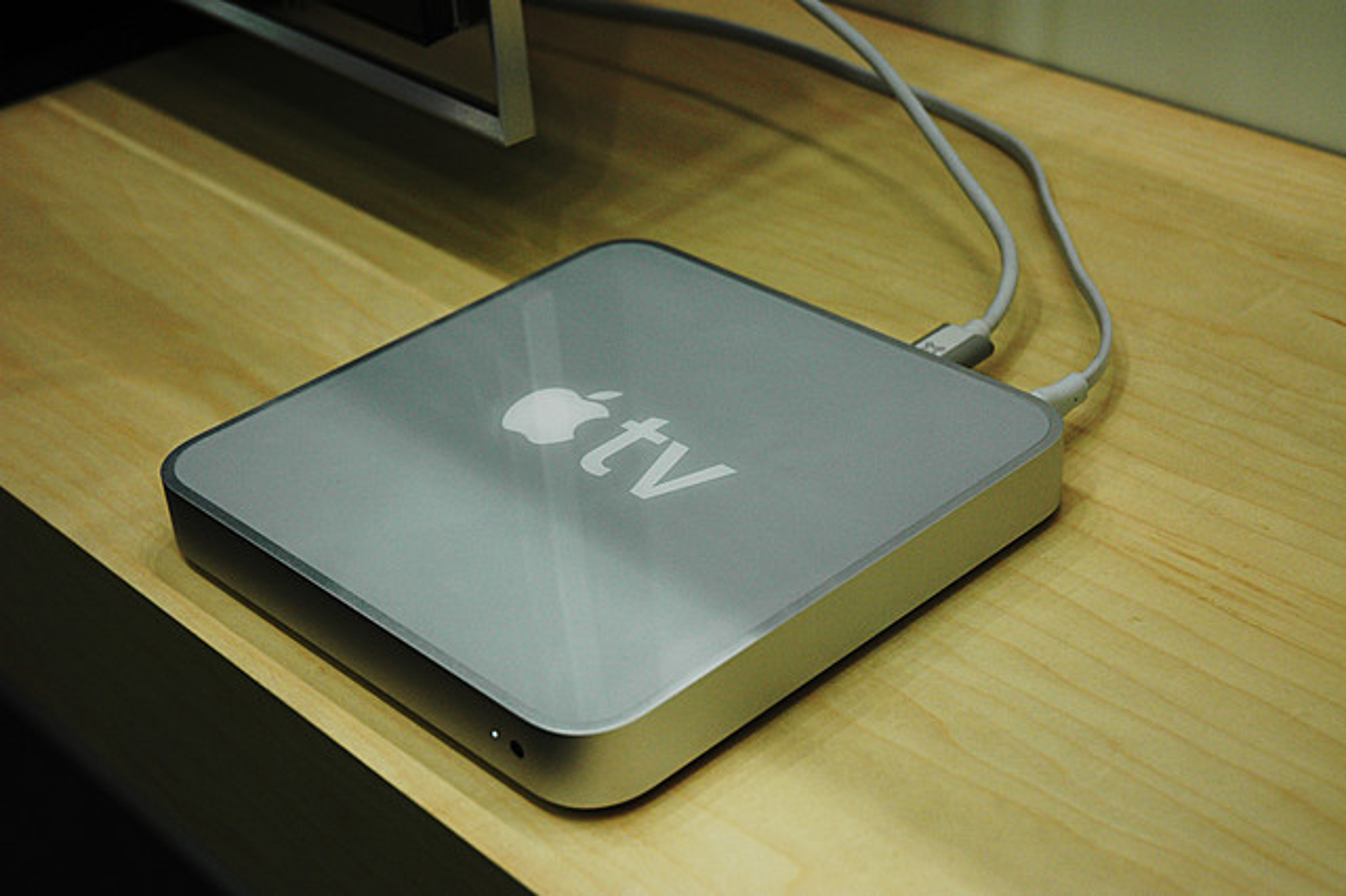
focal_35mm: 60
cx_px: 673
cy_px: 448
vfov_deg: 22.6
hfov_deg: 33.4
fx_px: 2242
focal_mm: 40
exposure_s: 1/80
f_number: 4.5
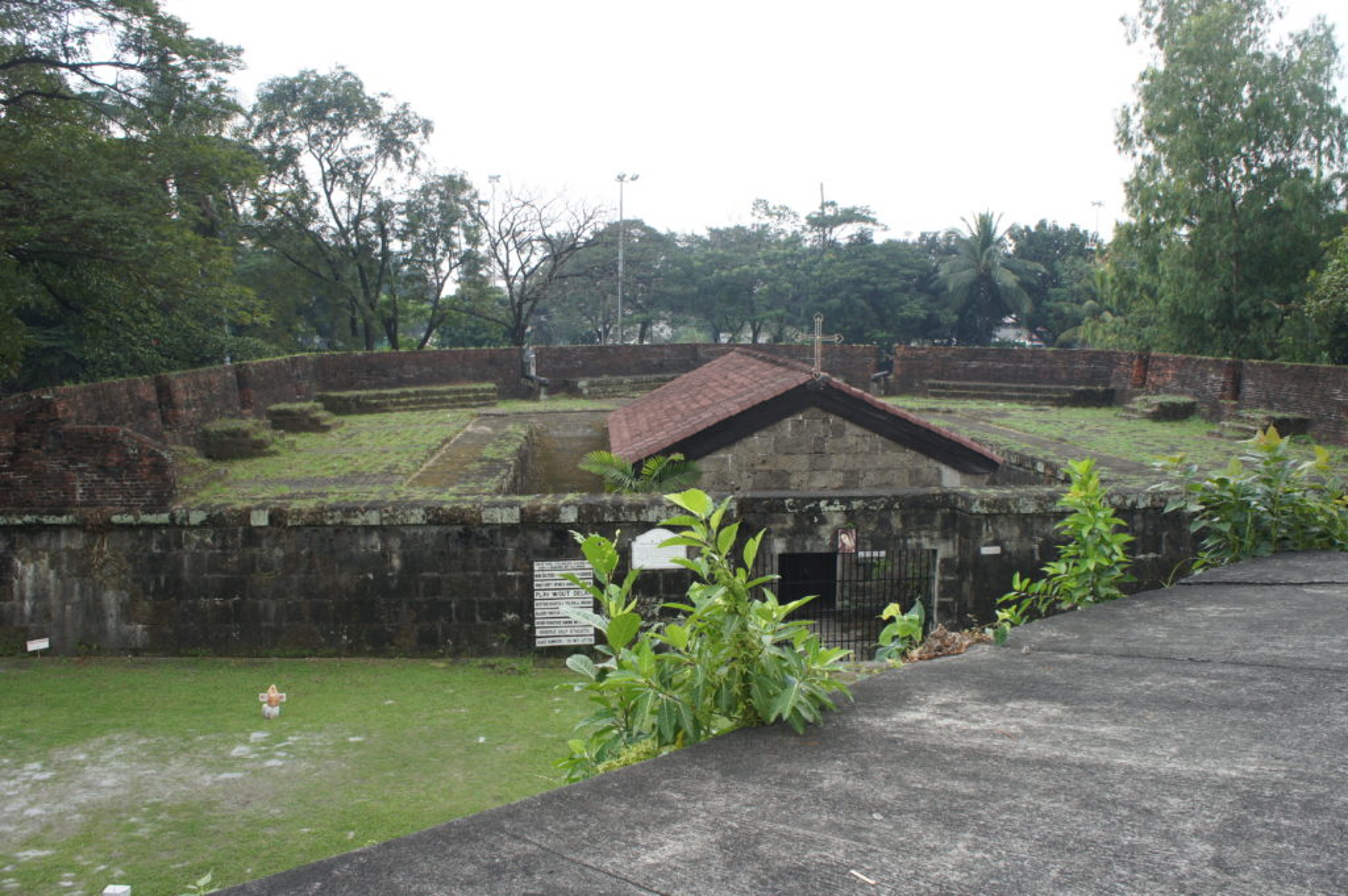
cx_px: 674
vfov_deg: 47.9
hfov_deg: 67.4
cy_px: 448
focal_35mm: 27
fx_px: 1010
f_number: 6.3
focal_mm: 18
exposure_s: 1/100
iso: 200
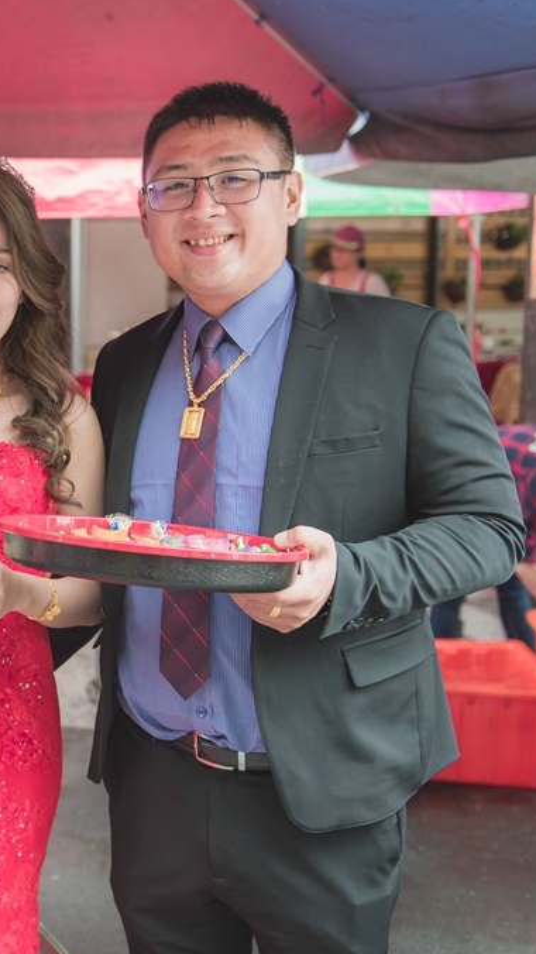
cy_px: 477
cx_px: -78
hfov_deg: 21.0
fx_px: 1365
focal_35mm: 54
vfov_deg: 38.5
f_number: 3.2
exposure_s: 1/500
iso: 1000
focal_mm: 34
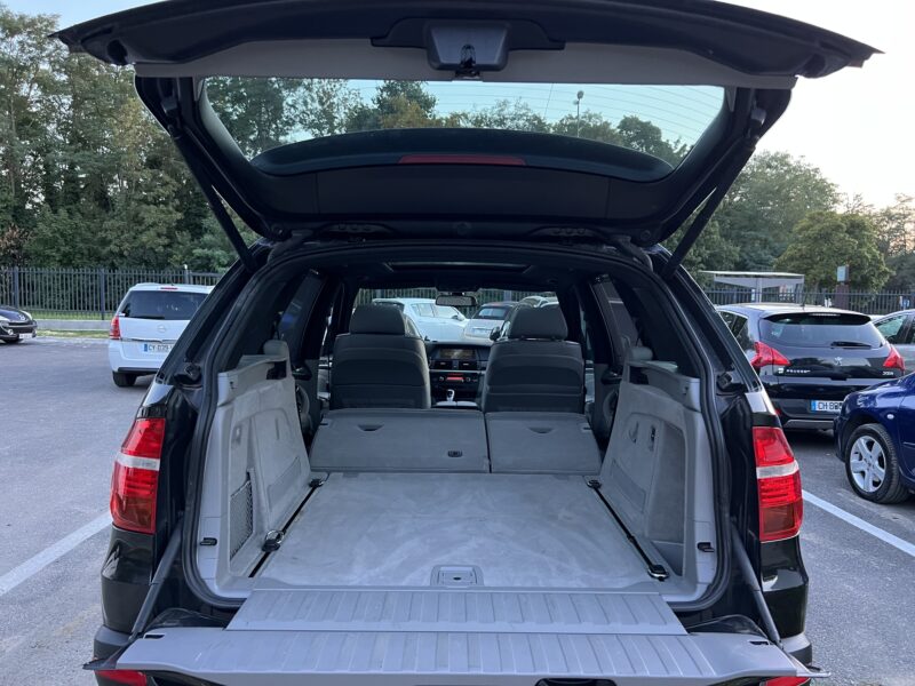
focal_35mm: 26
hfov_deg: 67.3
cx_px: 458
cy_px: 343
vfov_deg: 53.1
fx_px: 687
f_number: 1.5
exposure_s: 1/60
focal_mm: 5.7
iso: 320
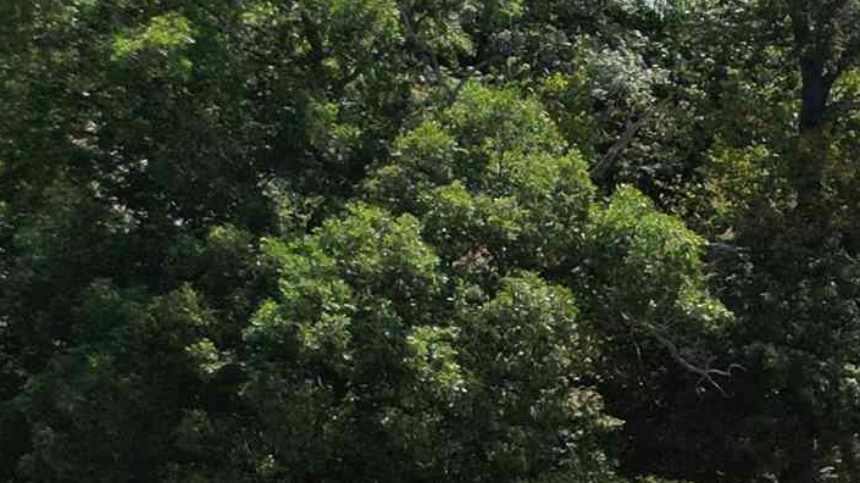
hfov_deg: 15.2
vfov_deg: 10.5
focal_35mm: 114
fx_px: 2599
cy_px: 490
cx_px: 1710
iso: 110
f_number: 1.7
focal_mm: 6.72
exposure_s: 1/2000
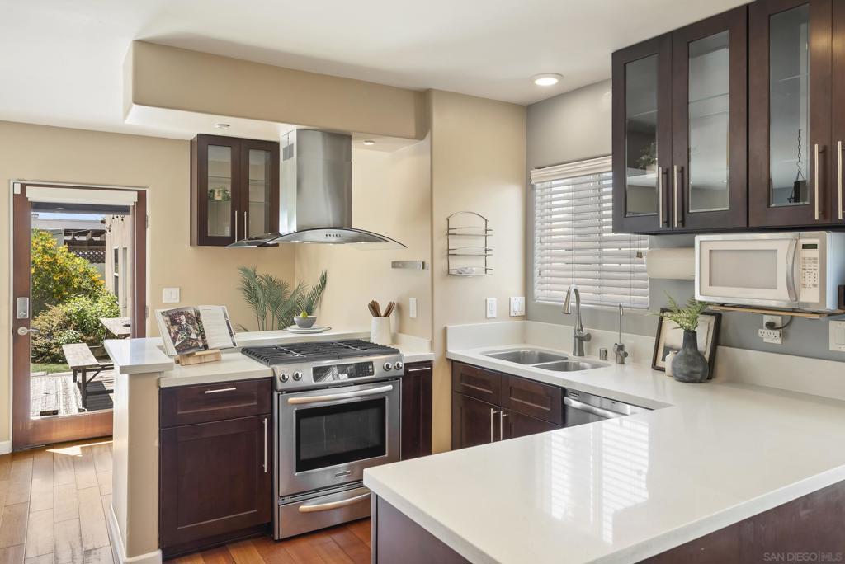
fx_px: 587
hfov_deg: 71.5
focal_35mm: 25
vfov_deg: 51.3
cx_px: 422
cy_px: 282
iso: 500
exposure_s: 1/5
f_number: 8
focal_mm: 25
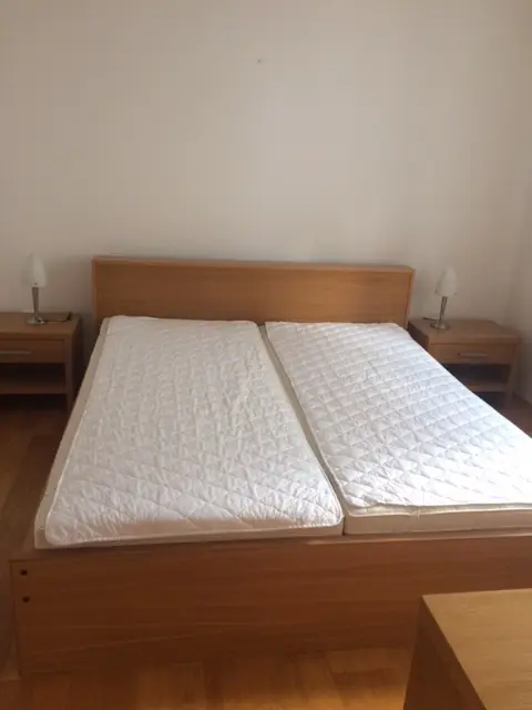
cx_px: 266
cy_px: 355
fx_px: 594
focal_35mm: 29
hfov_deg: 48.2
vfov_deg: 61.7
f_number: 2.2
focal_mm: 4.15
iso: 100
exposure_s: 1/33
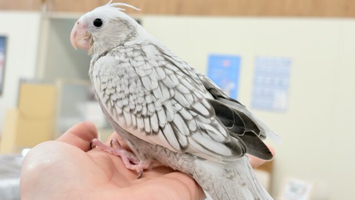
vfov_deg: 21.1
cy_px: 82
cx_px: 177
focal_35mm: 57
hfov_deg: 36.6
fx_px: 537
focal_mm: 5.96
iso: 32
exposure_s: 1/50
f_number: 1.6
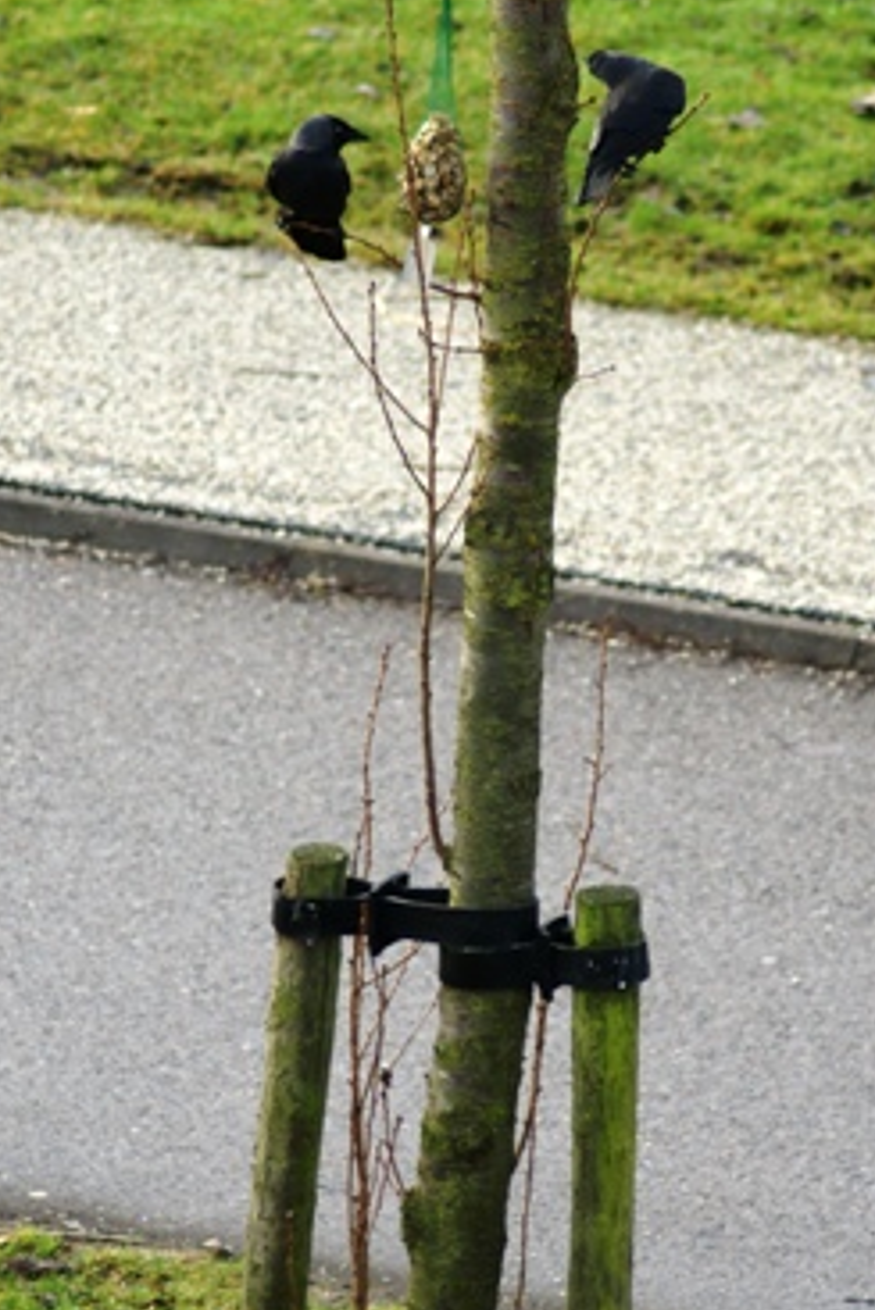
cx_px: 412
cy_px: 643
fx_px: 15224
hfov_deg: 3.3
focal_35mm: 418
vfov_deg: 4.9
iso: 200
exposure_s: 1/250
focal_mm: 160
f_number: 5
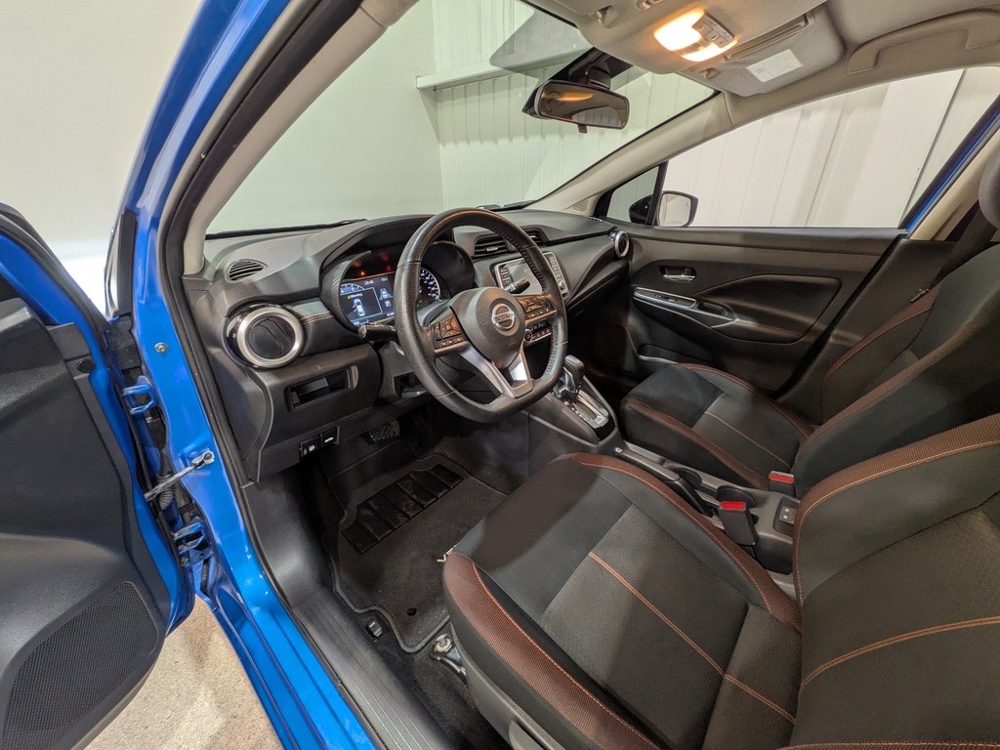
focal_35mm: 14
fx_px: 404
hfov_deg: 102.1
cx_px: 500
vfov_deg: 85.7
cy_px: 375
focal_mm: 1.83
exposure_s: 1/33.3
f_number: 2.2
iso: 53
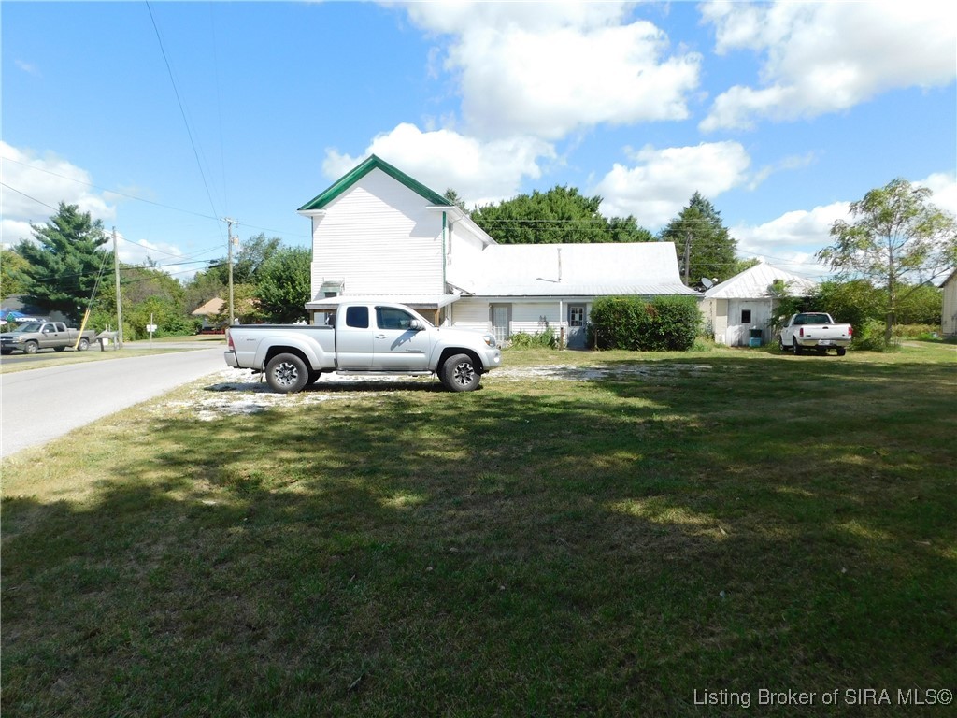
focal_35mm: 23
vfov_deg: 58.9
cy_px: 359
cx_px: 478
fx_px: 636
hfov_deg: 73.9
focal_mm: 4
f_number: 3
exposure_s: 1/1250
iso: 125
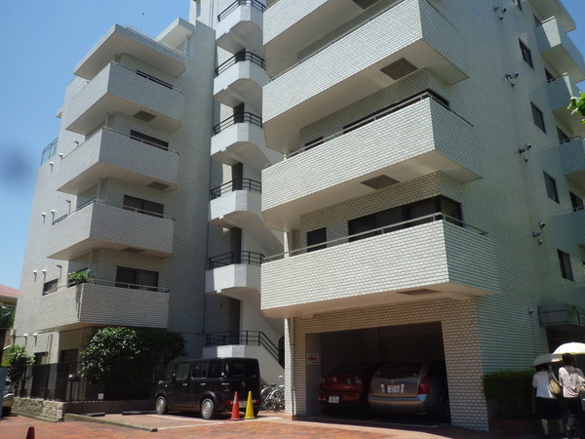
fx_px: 490
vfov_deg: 48.2
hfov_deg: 61.7
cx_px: 292
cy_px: 220
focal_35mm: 29
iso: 80
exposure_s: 1/500
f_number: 3.5
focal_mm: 4.4
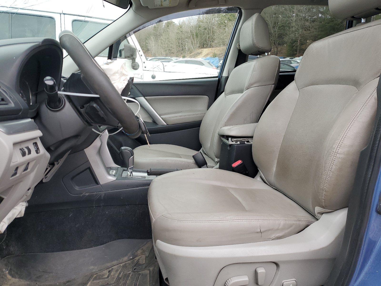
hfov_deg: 67.3
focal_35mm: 26
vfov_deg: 53.1
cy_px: 143
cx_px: 190
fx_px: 286
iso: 50
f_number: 1.5
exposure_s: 1/233
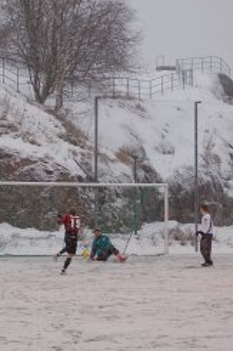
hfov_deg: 8.2
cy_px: 176
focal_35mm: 168
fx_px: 1633
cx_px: 71
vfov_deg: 12.2
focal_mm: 55
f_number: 4
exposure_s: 1/500
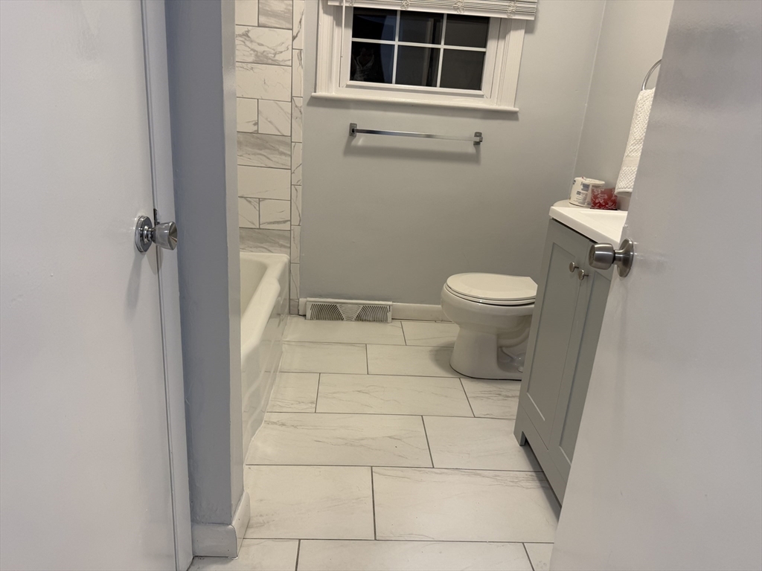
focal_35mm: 24
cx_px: 381
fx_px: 528
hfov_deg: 71.6
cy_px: 286
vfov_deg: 56.8
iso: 125
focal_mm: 6.76
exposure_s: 1/60
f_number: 1.78
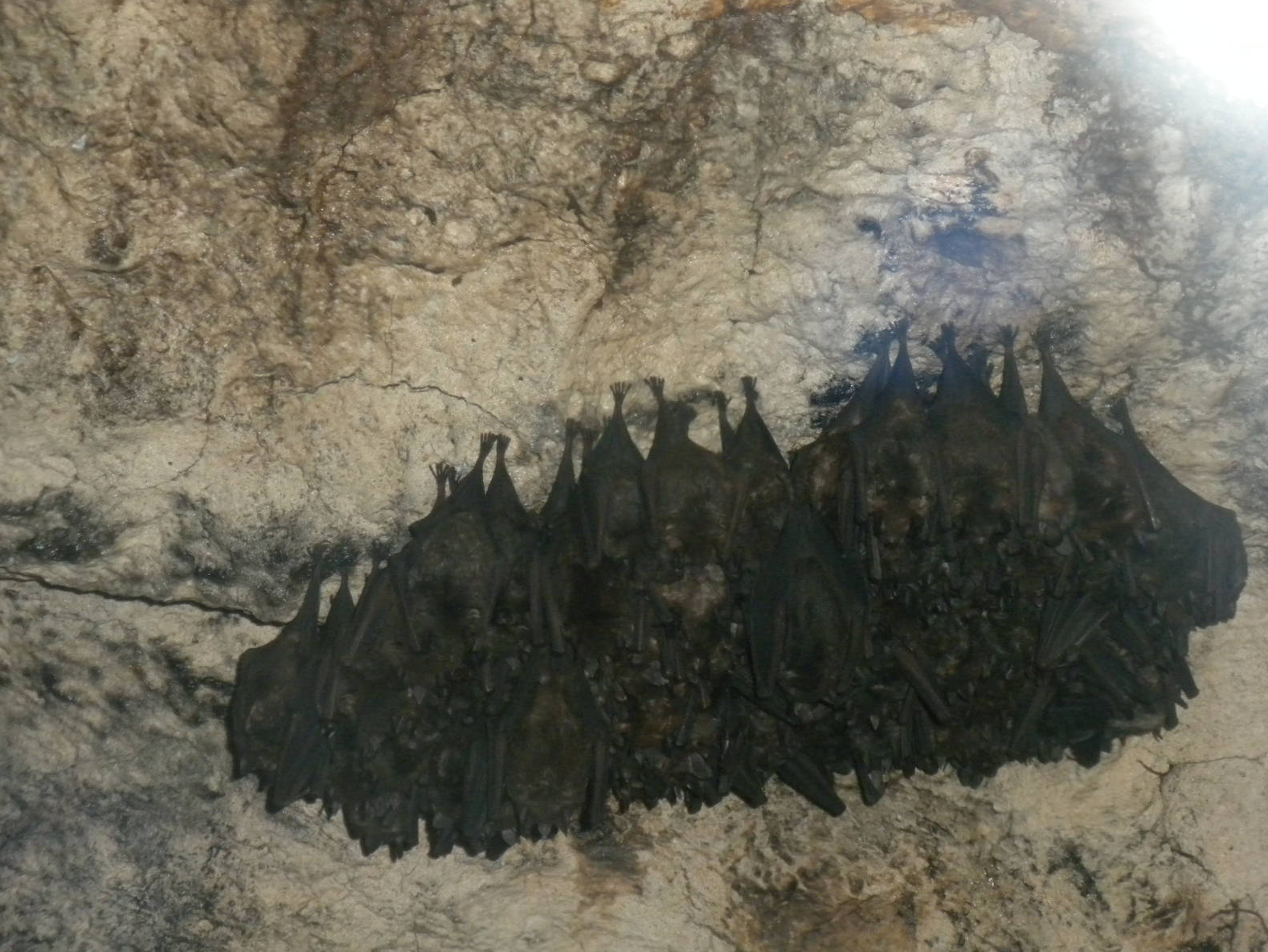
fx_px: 2674
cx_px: 629
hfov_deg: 26.7
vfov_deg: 20.2
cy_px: 473
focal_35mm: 73
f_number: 5
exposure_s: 1/4
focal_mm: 12.7
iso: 400
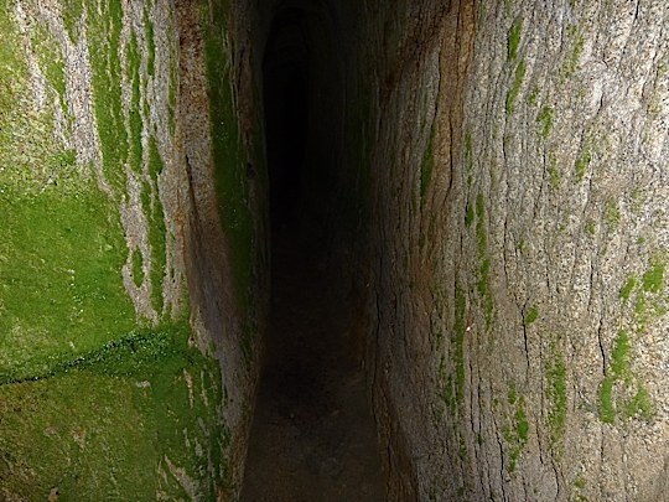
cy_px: 251
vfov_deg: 54.9
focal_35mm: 25
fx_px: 483
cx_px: 334
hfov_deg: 69.4
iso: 100
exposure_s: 1/8
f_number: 3.3
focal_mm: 4.1
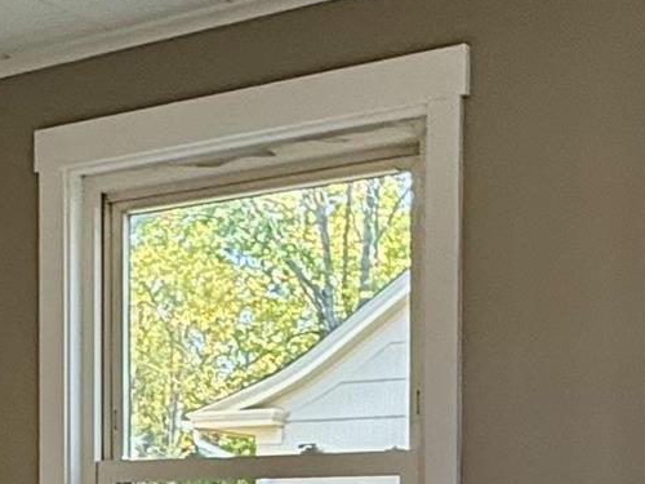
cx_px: 137
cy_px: 569
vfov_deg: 16.5
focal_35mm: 86
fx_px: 1602
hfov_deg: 22.5
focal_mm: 2.22
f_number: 2.2
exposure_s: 1/120
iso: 125
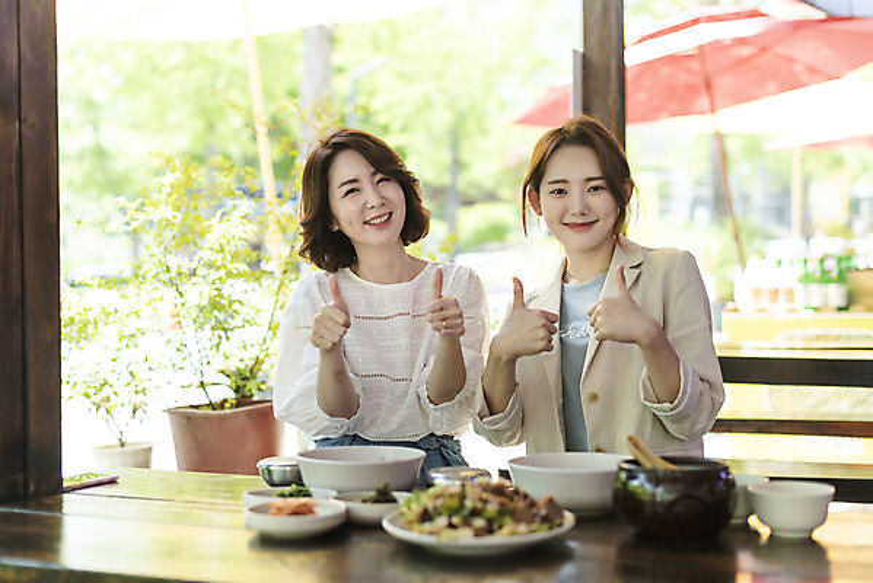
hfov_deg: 39.6
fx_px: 1213
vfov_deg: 27.0
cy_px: 292
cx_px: 436
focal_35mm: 50
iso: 400
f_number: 2.2
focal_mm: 50
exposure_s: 1/1600
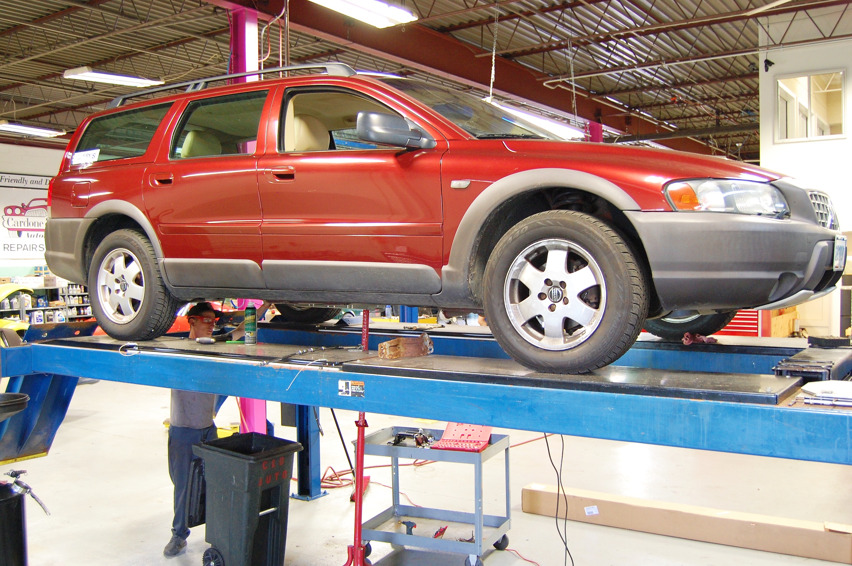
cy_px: 283
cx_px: 426
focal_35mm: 36
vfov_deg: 36.8
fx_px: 851
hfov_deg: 53.2
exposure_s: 1/25
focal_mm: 24
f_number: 4
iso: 800
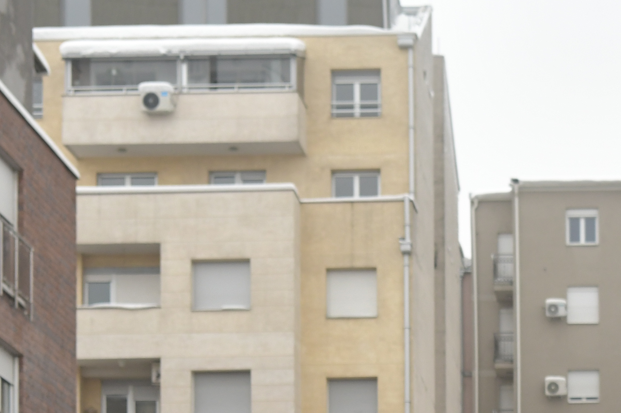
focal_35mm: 142
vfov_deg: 9.3
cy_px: 718
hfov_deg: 14.3
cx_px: 584
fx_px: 2449
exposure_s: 1/500
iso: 800
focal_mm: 40
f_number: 4
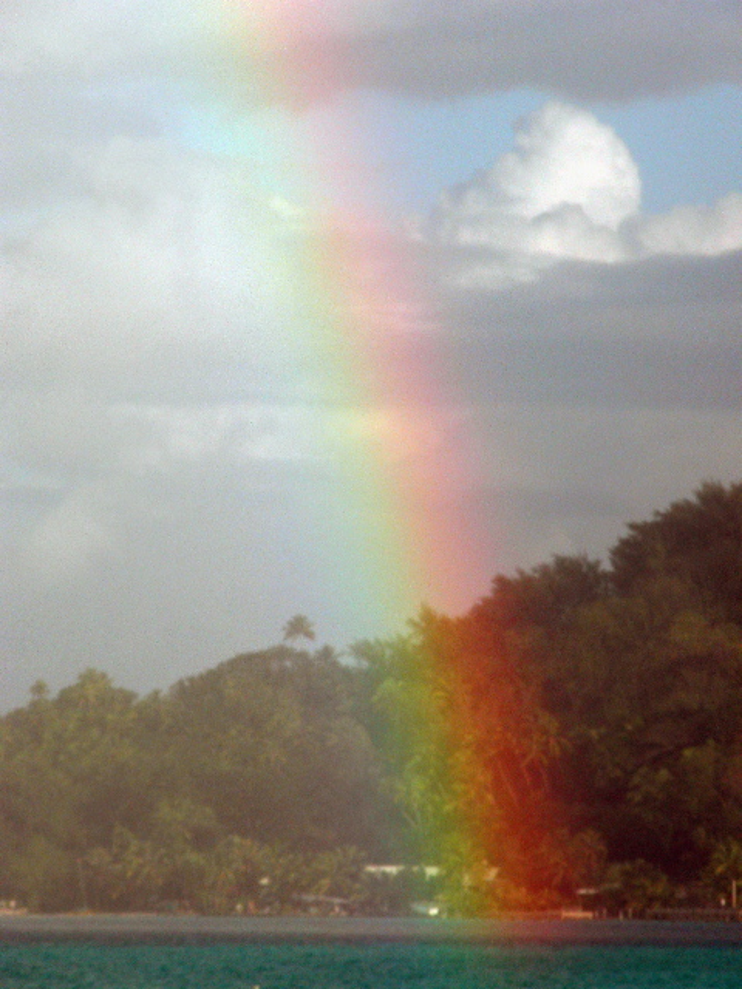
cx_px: 371
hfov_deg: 5.3
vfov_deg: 7.1
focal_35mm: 280
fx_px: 8002
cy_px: 494
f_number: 7.4
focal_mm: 71.2
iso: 100
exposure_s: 1/318
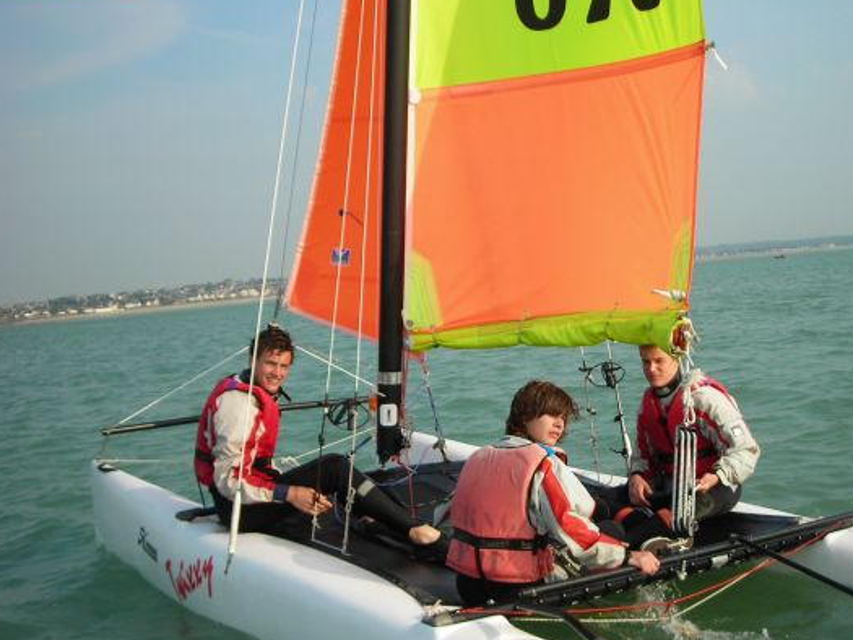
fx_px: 1232
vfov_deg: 29.1
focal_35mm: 50
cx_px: 484
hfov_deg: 38.1
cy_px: 346
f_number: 3.3
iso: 50
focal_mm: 6.8
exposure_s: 1/485
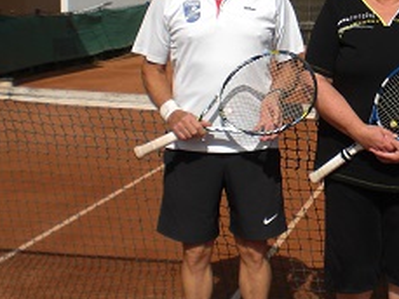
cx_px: 376
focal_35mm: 83
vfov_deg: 17.8
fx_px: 957
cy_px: 109
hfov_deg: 22.8
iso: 50
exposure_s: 1/640
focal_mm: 6.3
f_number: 4.4
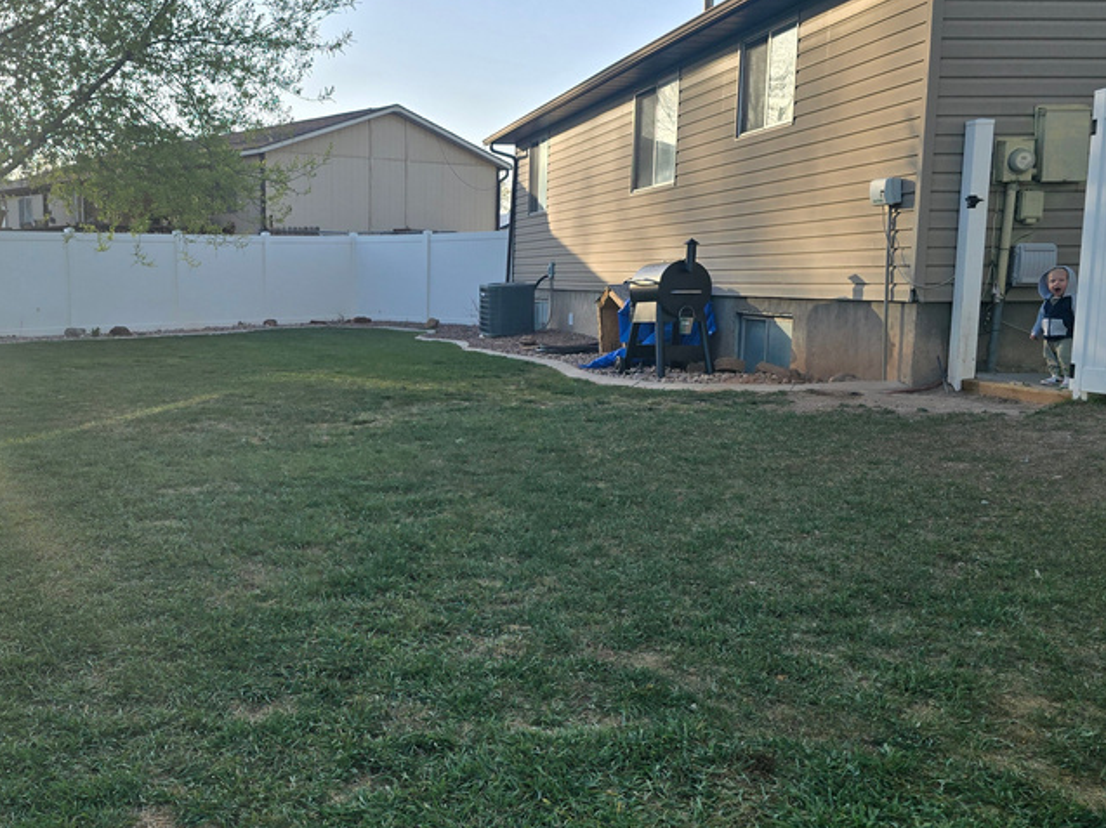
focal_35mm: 37
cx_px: 311
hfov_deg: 48.7
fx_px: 1182
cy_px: 446
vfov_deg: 38.6
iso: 12
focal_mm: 6.3
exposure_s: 1/369
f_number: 1.7
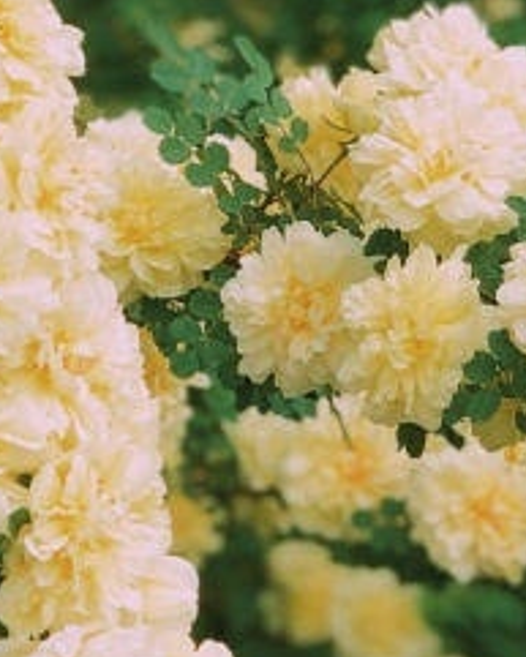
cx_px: 270
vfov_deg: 7.6
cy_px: 63
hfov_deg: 6.1
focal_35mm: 253
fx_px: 4920
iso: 16
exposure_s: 1/165
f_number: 2.4
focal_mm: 6
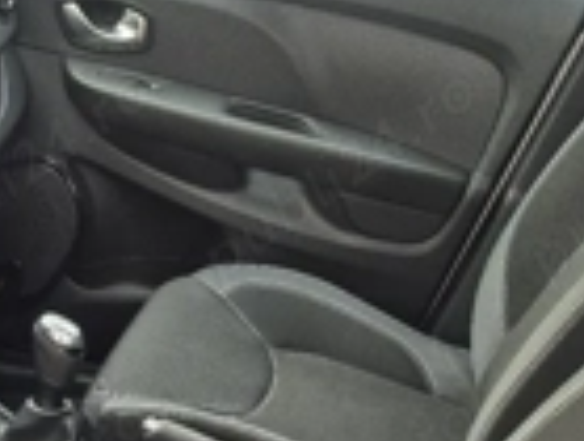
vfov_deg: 20.6
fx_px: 1116
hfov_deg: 28.5
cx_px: 97
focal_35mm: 66
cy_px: 554
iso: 250
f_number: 1.8
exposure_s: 1/182
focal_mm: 5.4
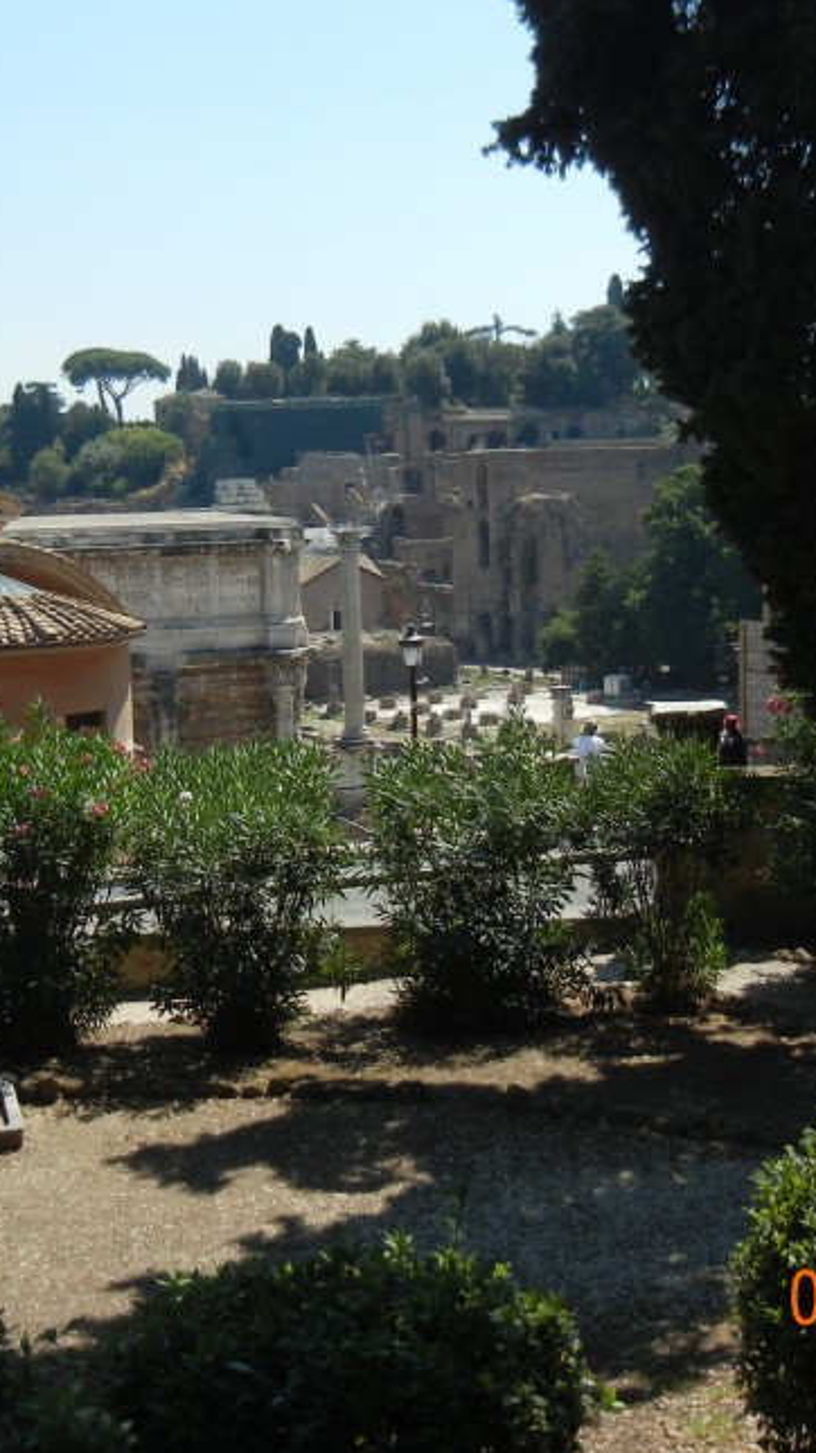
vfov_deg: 39.8
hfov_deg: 23.0
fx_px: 2001
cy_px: 611
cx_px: 345
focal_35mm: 52
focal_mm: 5.4
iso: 160
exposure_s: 1/322
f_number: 7
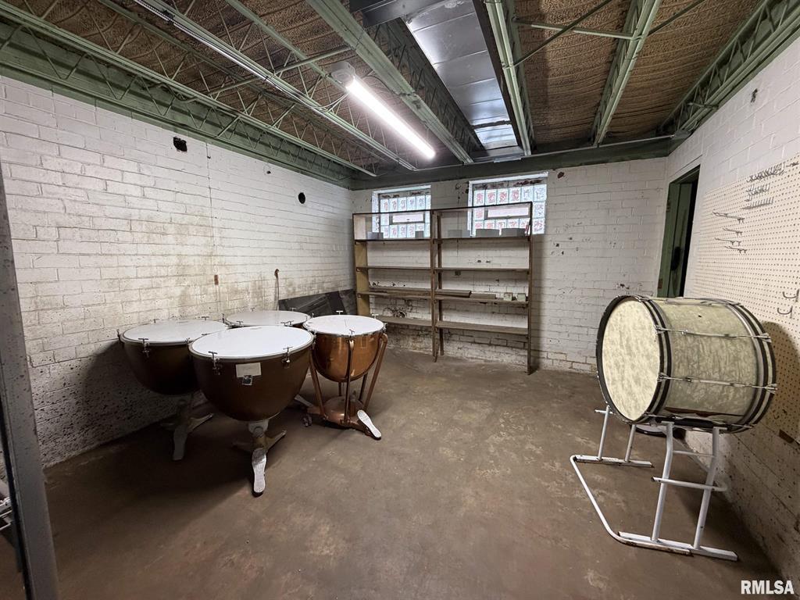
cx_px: 400
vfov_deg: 85.7
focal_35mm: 14
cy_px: 300
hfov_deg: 102.1
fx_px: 324
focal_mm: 2.22
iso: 320
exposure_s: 1/60
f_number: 2.2
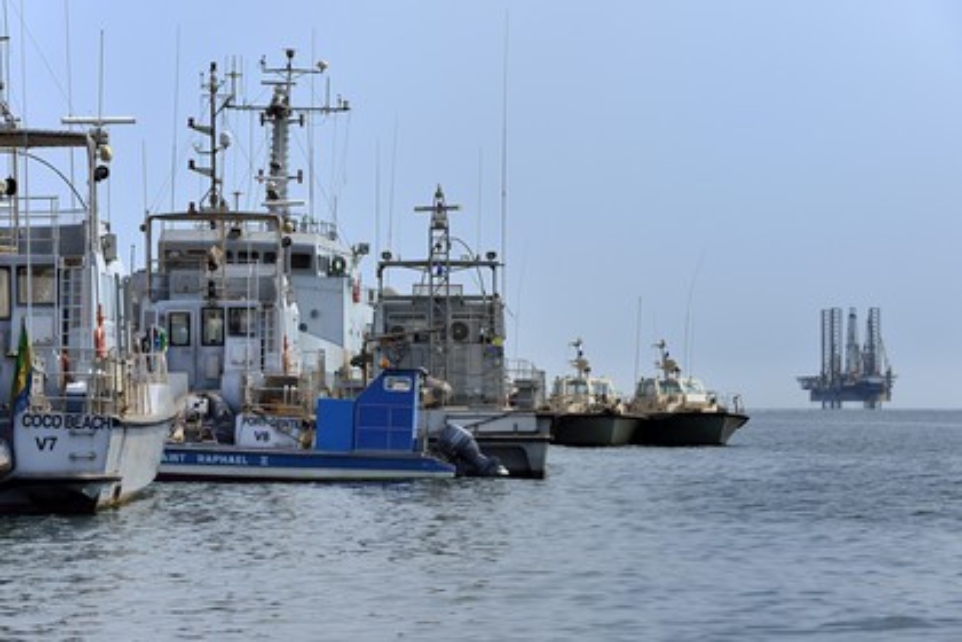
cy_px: 321
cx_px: 481
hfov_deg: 15.2
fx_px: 3607
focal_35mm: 135
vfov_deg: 10.2
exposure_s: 1/1600
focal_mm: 135
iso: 400
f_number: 8
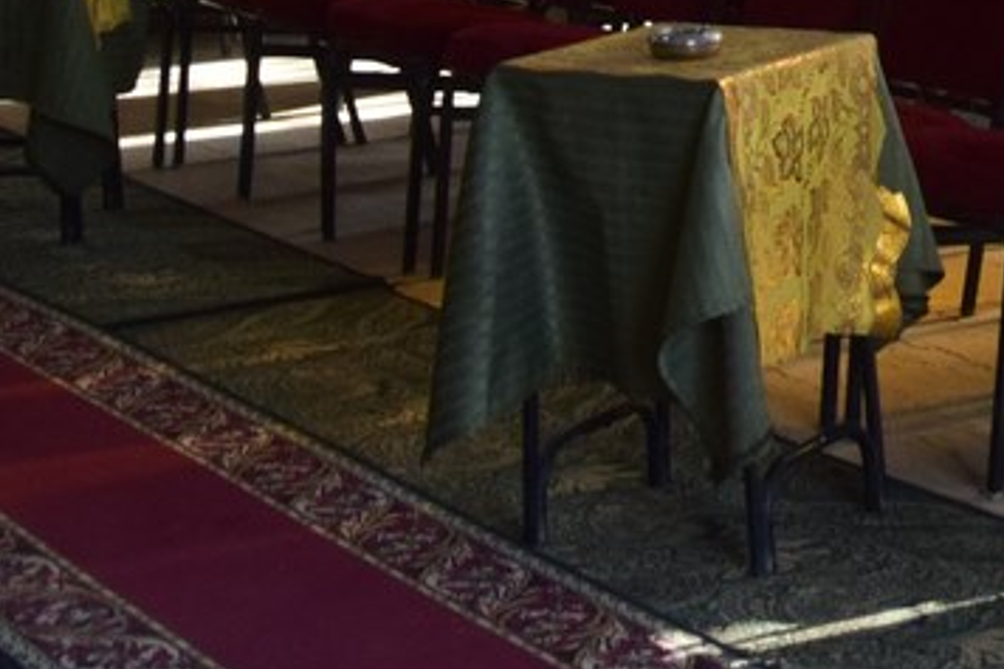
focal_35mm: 123
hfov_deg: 15.7
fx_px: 3429
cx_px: 1382
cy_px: -412
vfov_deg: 10.6
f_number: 5.6
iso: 1000
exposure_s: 1/200
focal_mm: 18
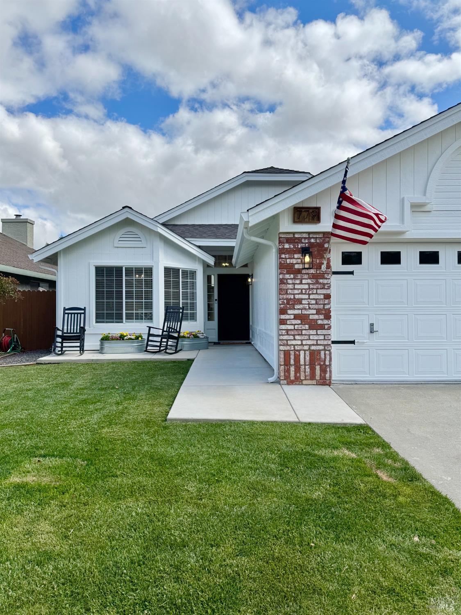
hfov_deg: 56.8
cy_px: 308
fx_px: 426
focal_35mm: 24
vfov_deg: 71.6
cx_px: 230
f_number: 1.78
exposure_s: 1/6410
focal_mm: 6.76
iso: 80
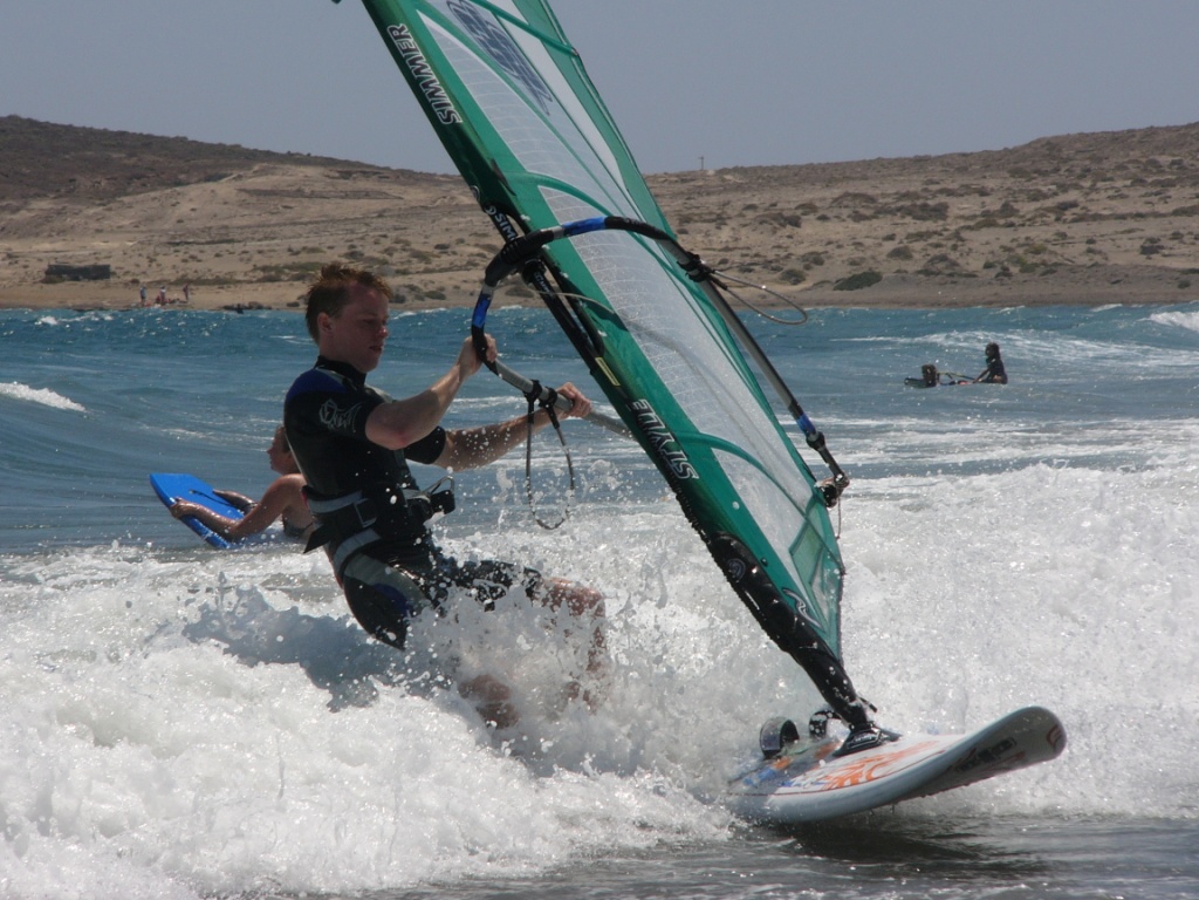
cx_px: 600
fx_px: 7967
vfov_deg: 6.5
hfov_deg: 8.6
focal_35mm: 230
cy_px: 450
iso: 50
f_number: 5.2
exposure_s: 1/1300
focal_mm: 38.3
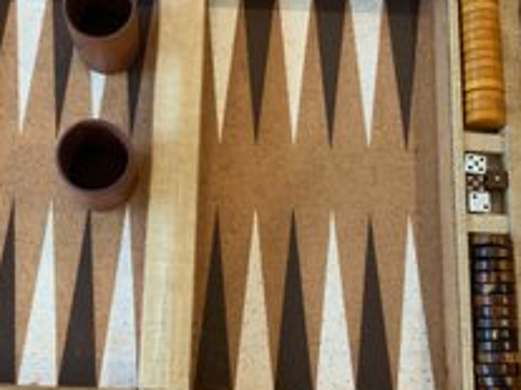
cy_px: 185
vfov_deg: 30.2
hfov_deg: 39.3
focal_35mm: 48
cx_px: 177
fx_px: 722
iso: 200
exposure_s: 1/60
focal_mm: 3
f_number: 1.8
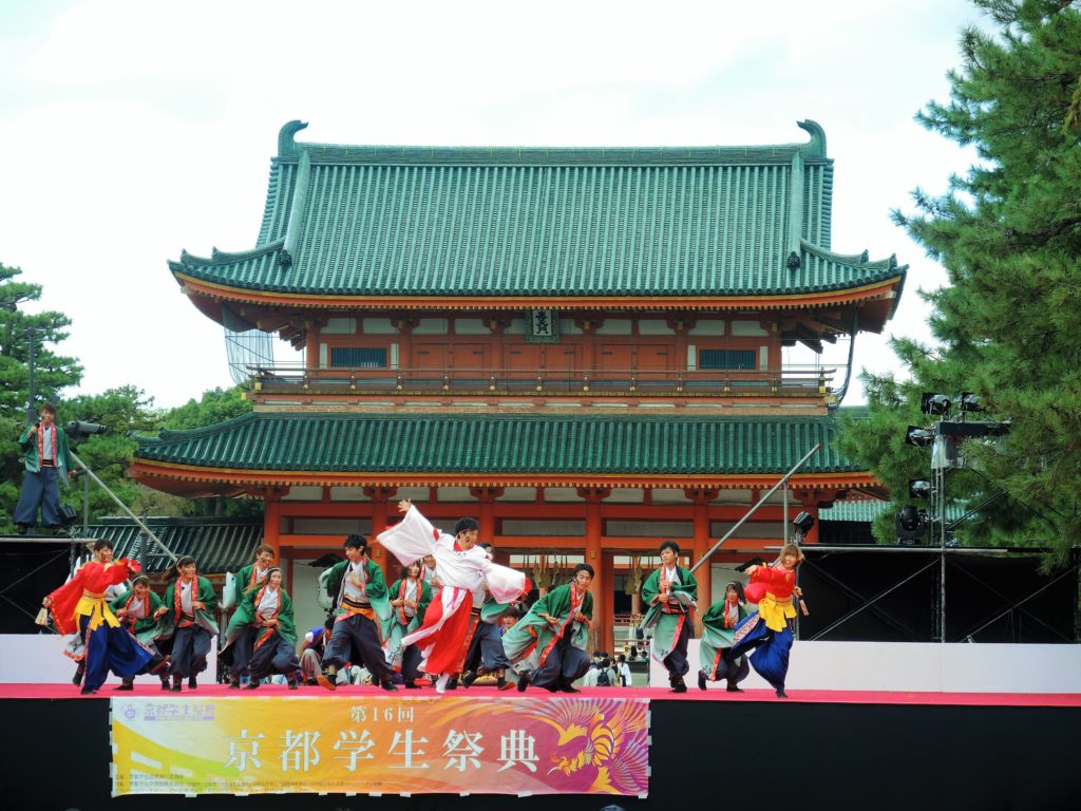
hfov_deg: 16.8
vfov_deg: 12.7
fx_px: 3654
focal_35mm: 117
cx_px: 540
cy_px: 406
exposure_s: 1/250
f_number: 3.5
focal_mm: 25
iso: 100
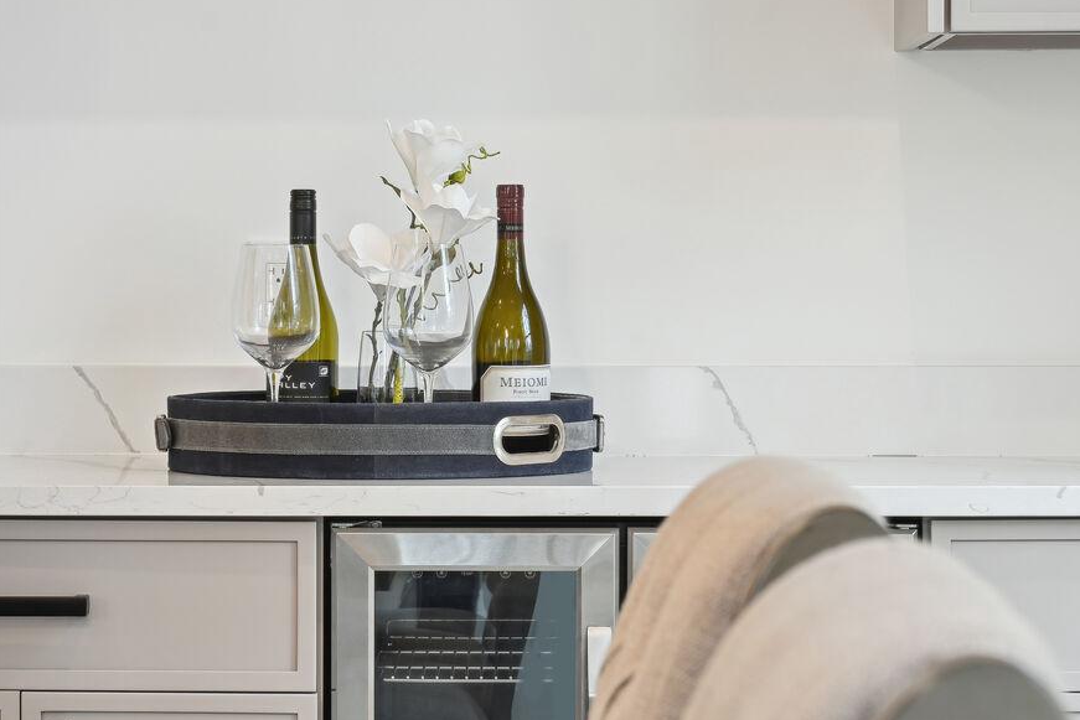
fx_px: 3570
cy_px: 388
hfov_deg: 17.2
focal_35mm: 119
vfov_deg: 11.5
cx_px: 372
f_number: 9
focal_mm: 60
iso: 200
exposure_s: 1/10
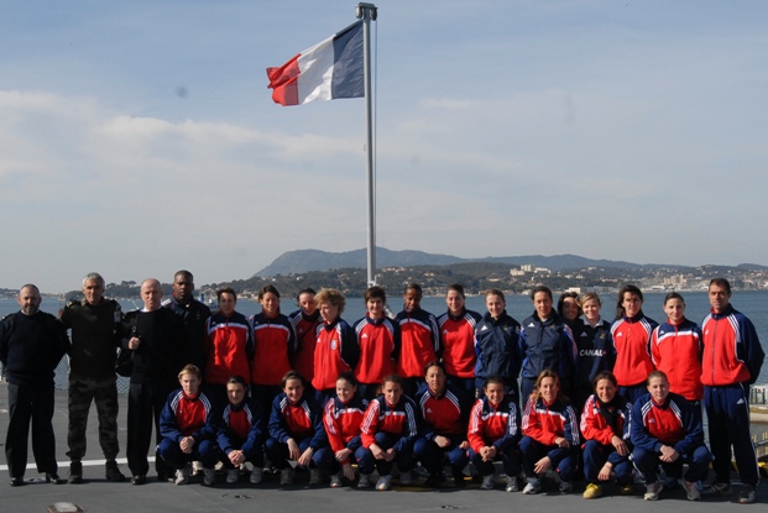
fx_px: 993
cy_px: 256
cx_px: 384
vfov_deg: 29.0
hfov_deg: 42.3
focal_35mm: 46
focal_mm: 31
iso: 400
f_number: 10
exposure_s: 1/800
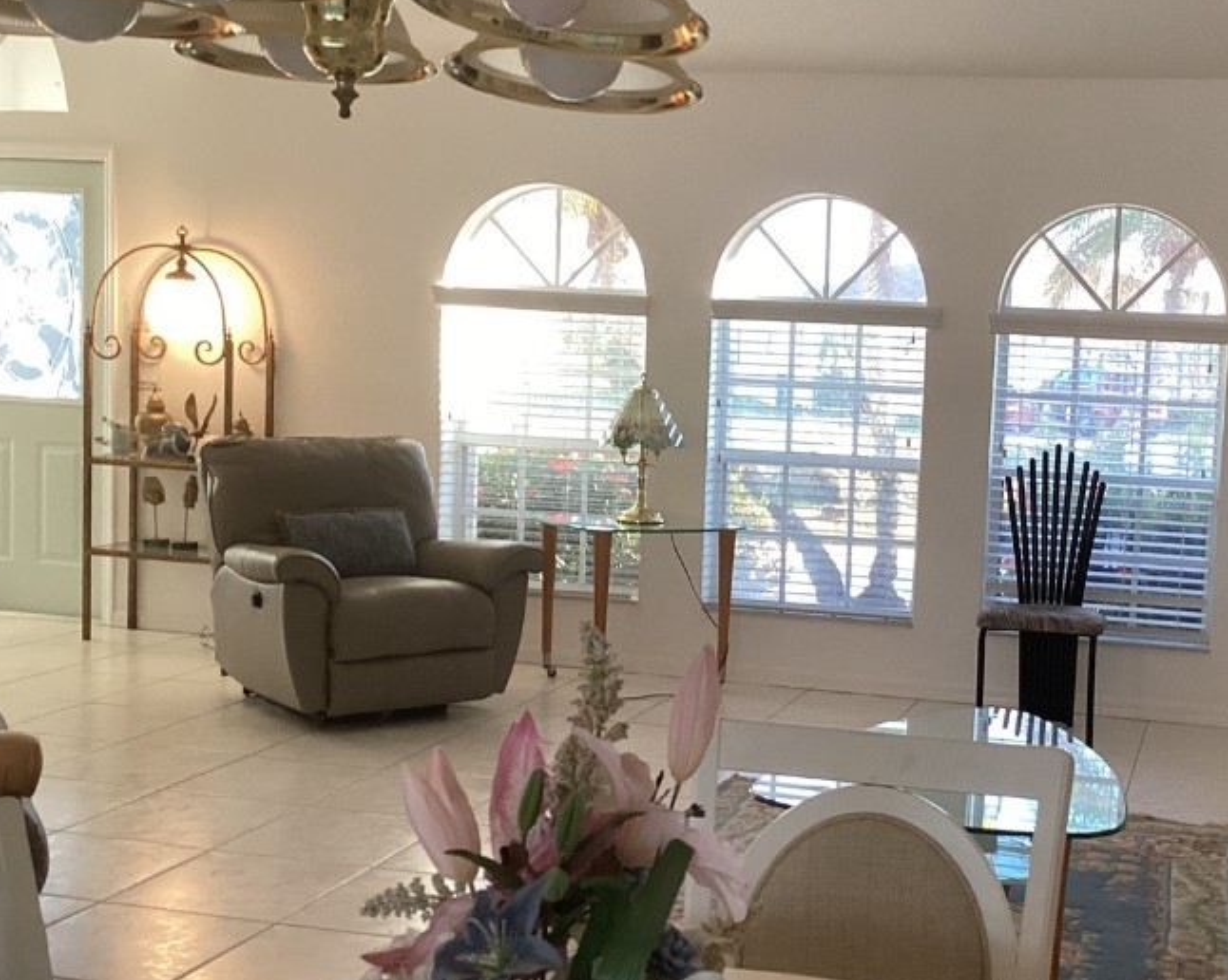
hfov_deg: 38.1
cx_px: 882
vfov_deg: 31.4
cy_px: 507
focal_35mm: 48
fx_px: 1743
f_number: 2.4
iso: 100
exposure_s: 1/60
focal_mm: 3.3
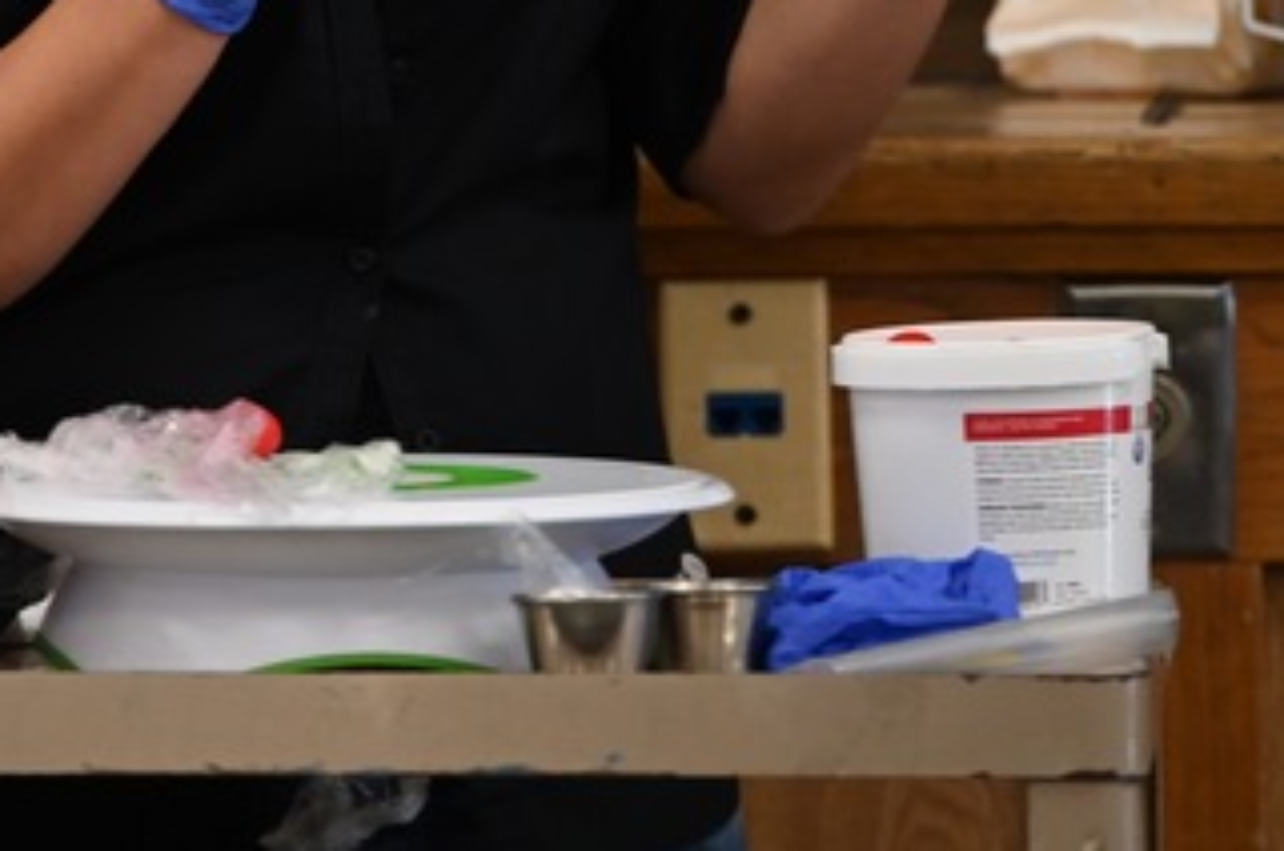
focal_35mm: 641
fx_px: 22817
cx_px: 241
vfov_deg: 2.1
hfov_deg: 3.2
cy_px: -207
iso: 2000
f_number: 2.8
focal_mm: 200
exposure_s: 1/250
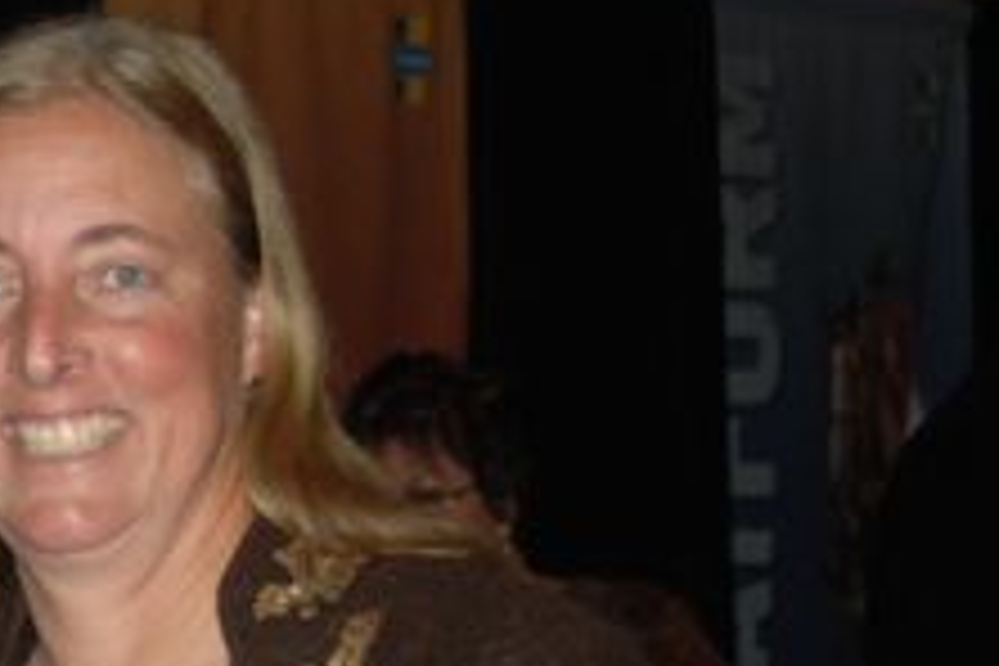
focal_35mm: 190
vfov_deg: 7.2
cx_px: -216
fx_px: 5272
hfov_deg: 10.6
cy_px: 682
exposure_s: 1/125
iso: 400
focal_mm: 44
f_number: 4.5
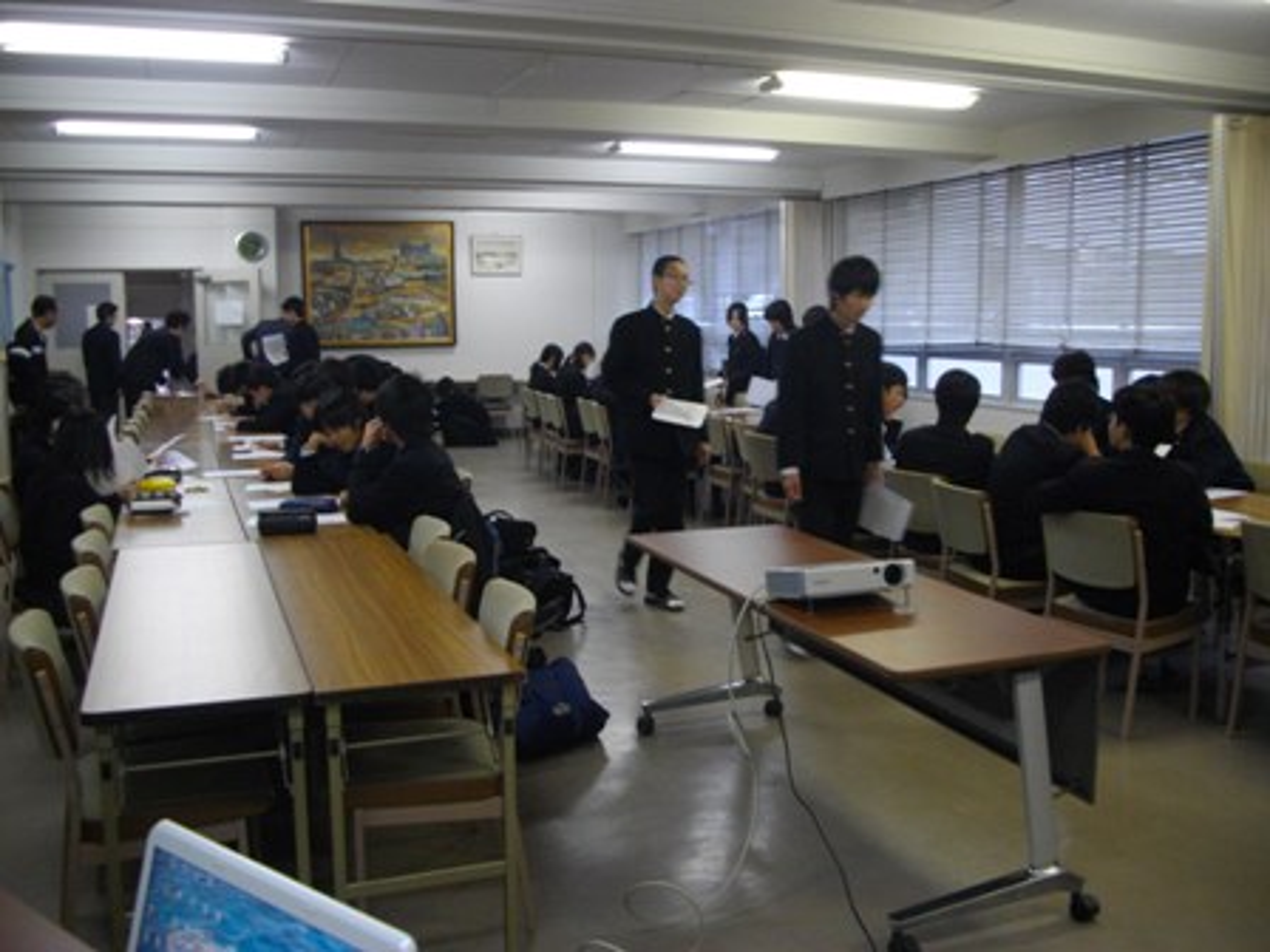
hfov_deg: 58.4
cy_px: 476
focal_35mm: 31
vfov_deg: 45.4
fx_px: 1137
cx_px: 635
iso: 252
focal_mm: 5.7
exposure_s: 1/50
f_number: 2.9
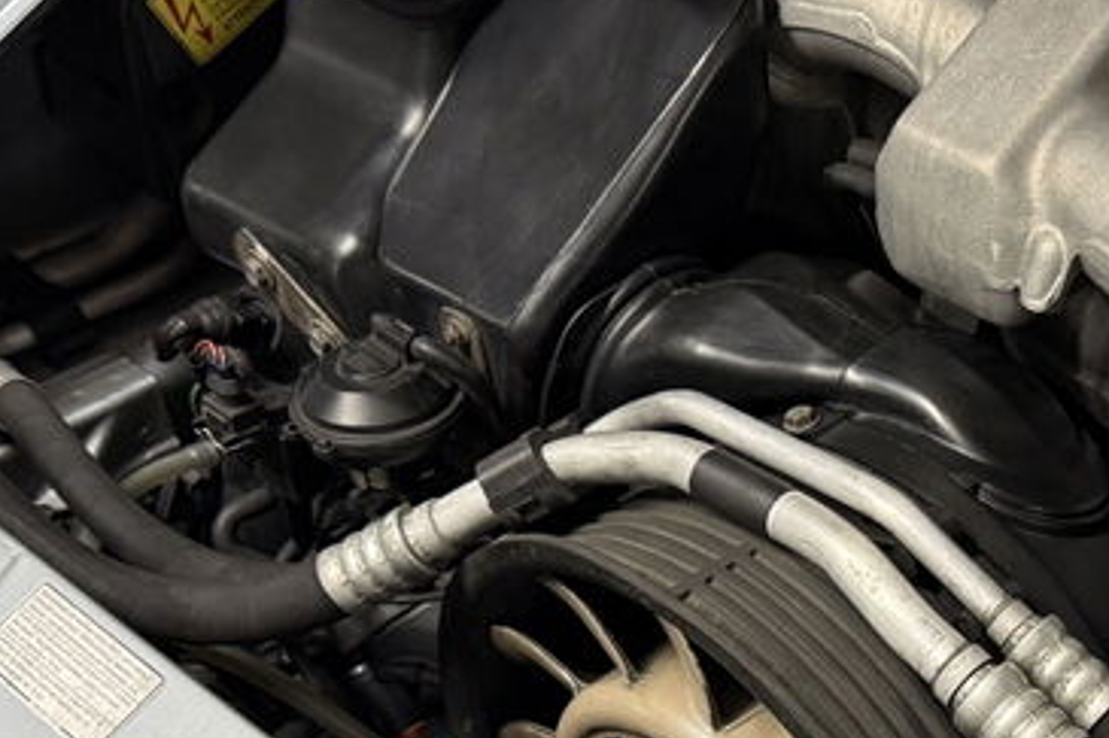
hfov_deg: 27.6
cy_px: 708
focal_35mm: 70
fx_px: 2155
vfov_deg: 19.0
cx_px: 1042
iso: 200
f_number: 1.78
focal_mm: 6.76
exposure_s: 1/50
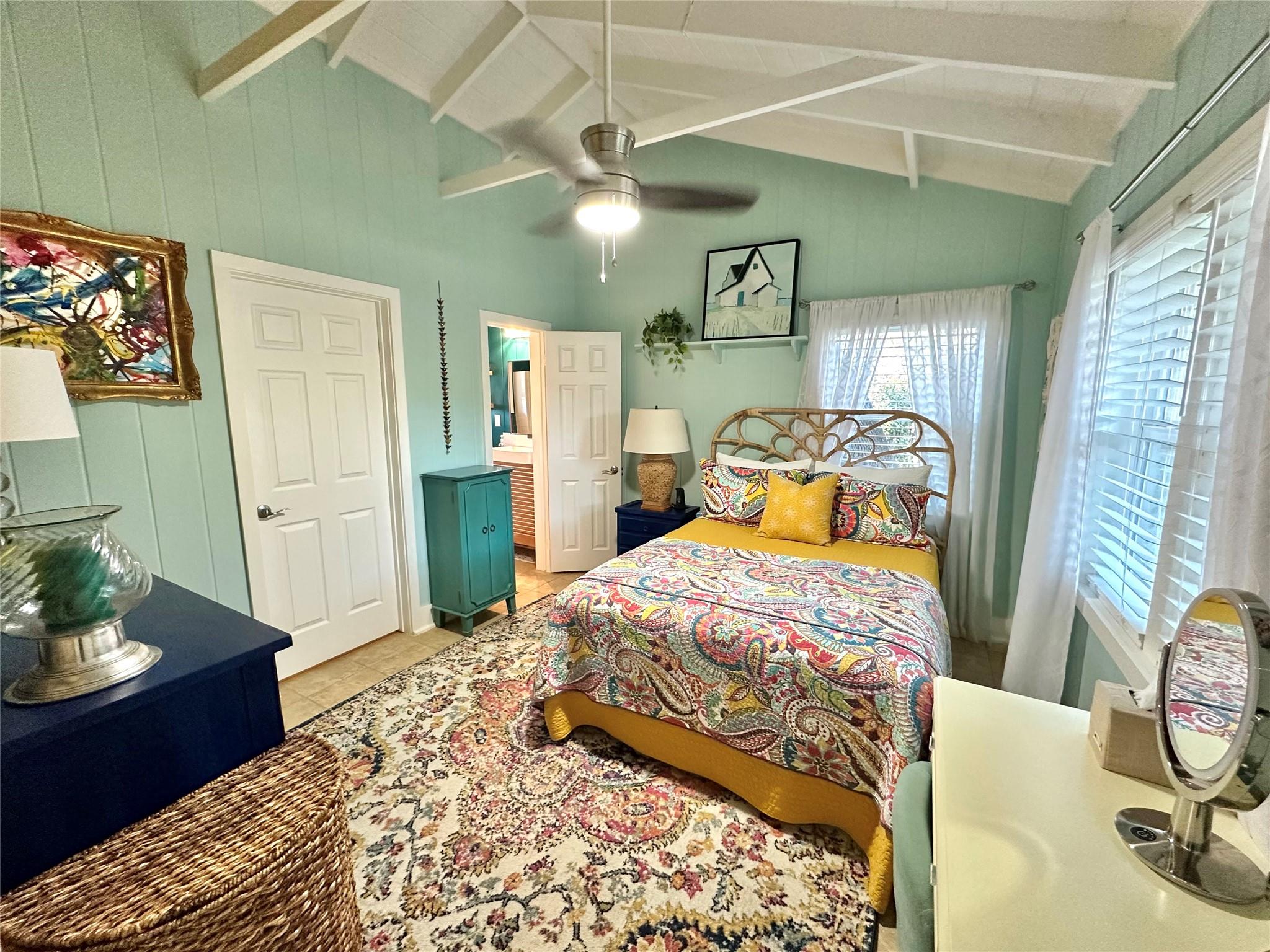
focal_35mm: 14
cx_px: 635
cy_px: 476
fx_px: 514
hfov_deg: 102.1
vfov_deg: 85.7
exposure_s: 1/60
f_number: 2.2
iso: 320
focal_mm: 2.22
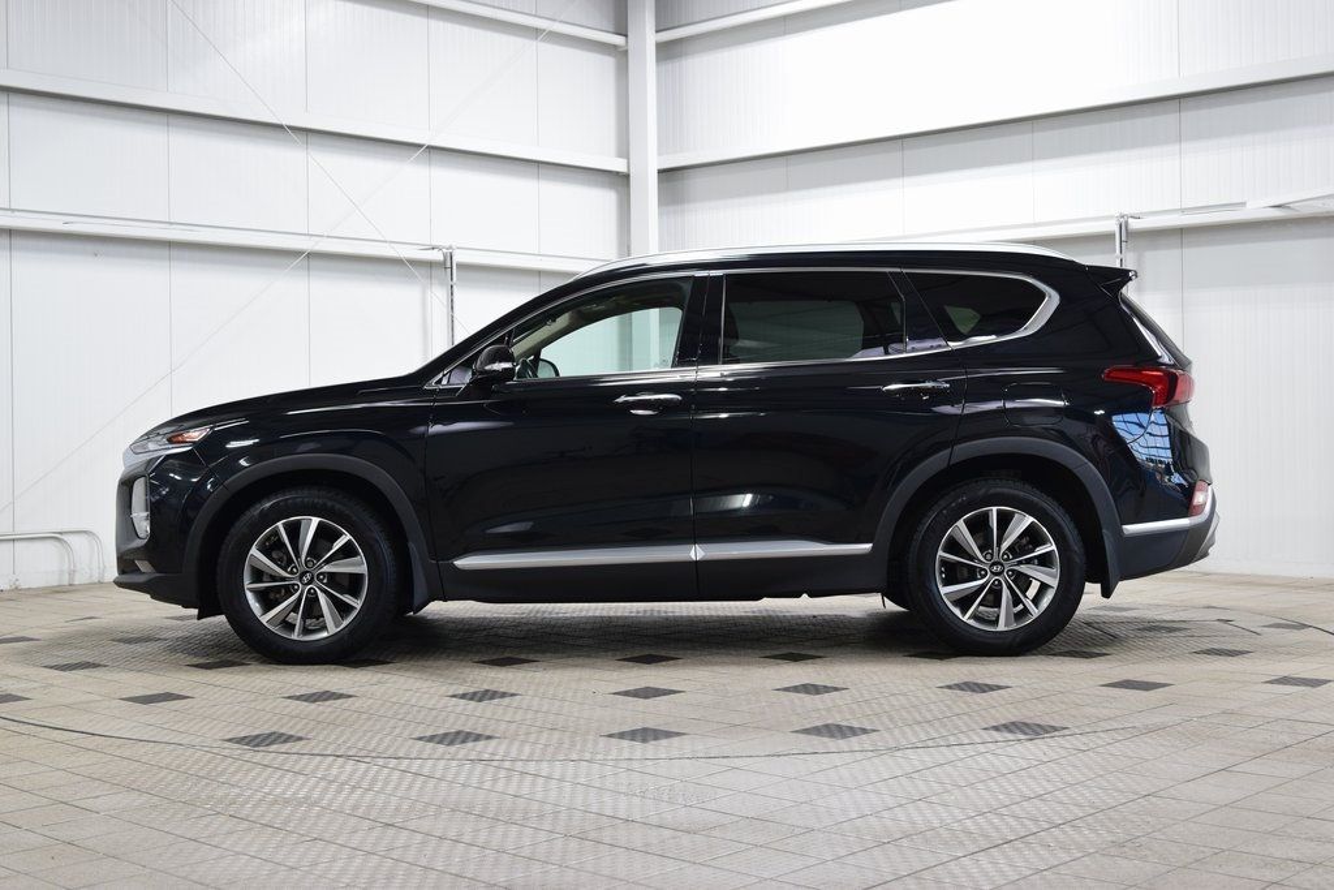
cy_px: 445
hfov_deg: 41.1
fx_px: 1779
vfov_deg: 28.1
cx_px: 667
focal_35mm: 48
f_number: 6.3
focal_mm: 32
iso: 560
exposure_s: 1/15
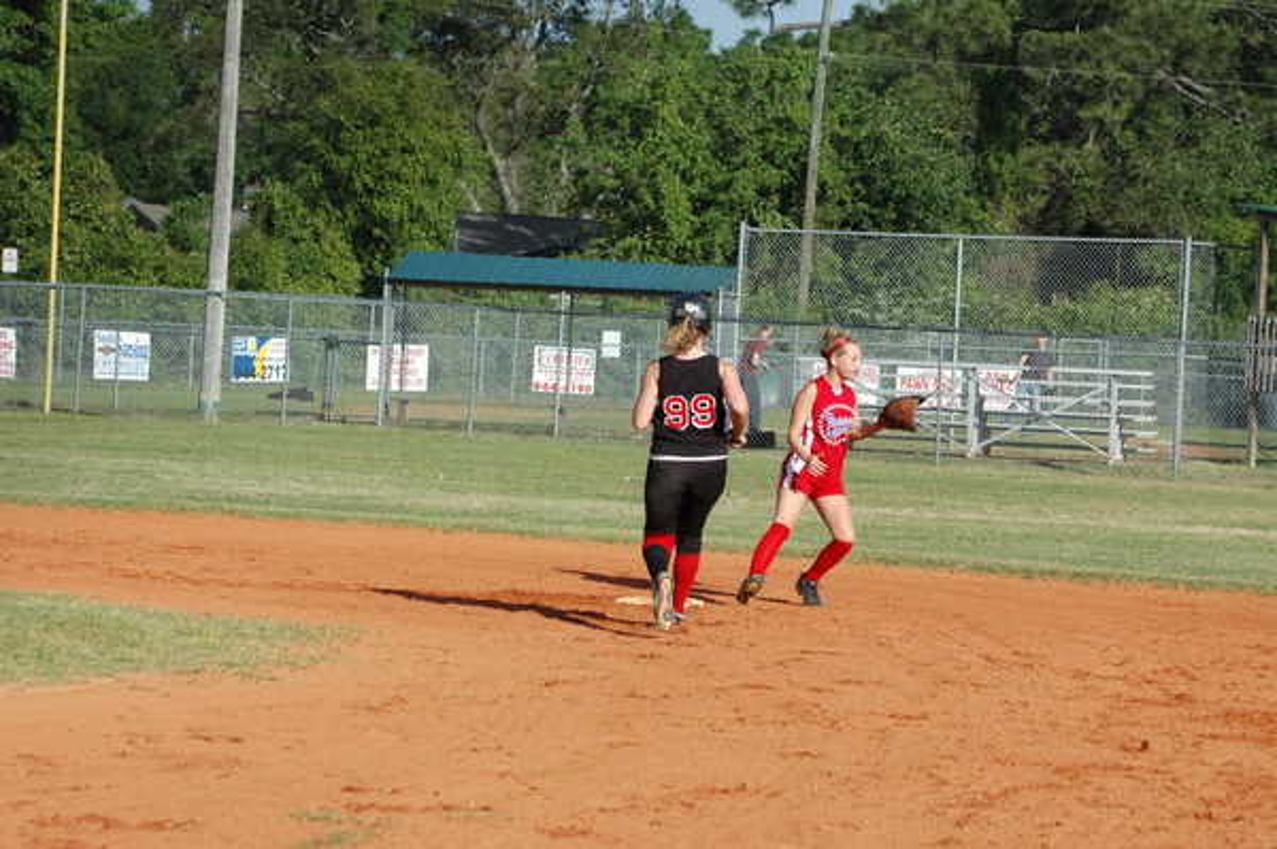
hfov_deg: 14.4
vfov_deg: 9.6
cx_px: 638
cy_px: 424
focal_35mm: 142
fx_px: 5051
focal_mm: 95
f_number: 7.1
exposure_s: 1/800
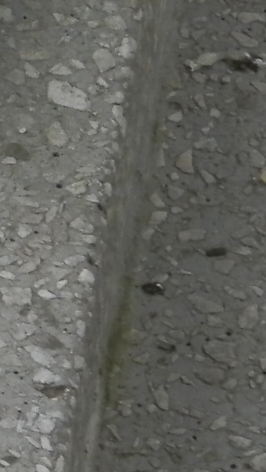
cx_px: -798
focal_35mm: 536
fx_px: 6721
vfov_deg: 4.0
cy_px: -110
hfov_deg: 2.2
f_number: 4.2
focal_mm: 14.6
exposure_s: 1/60
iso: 160
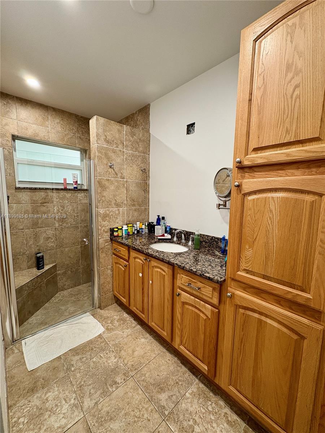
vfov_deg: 102.1
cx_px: 162
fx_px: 175
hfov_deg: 85.7
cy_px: 216
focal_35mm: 14
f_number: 2.2
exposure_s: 1/60
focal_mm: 2.22
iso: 200
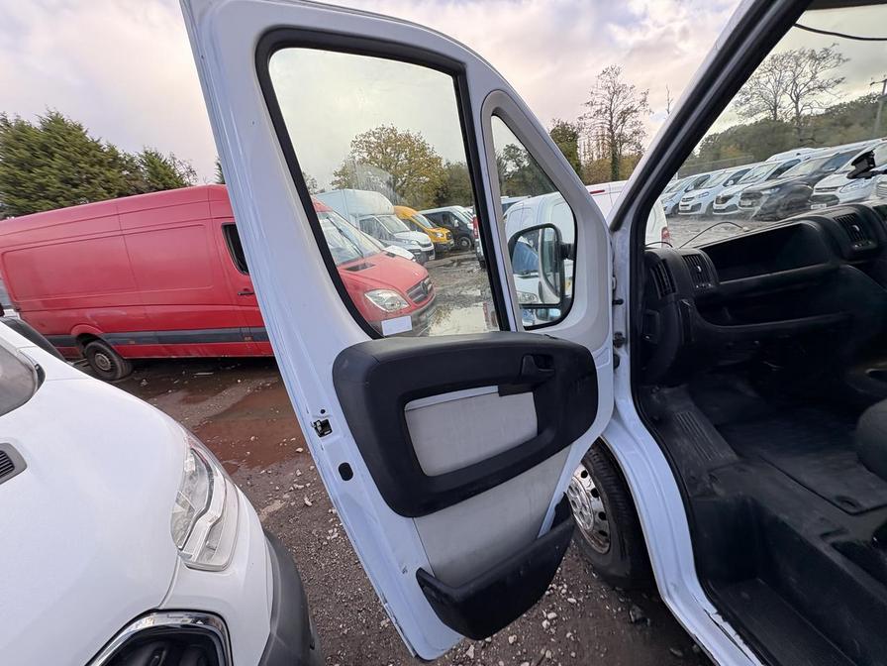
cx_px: 444
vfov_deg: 85.7
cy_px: 333
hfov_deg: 102.1
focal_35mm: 14
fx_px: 359
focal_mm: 2.22
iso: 50
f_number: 2.2
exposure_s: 1/161
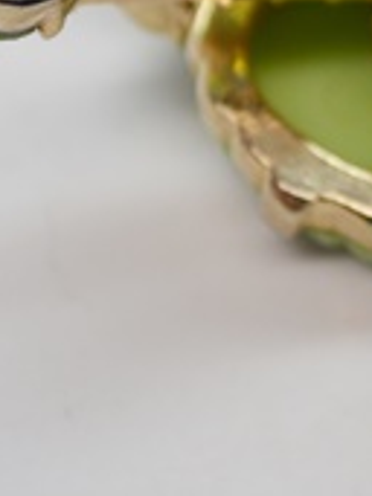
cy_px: -52
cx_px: 587
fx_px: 3998
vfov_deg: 7.1
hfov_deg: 5.3
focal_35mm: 279
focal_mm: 55
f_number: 5.6
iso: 320
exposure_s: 1/125
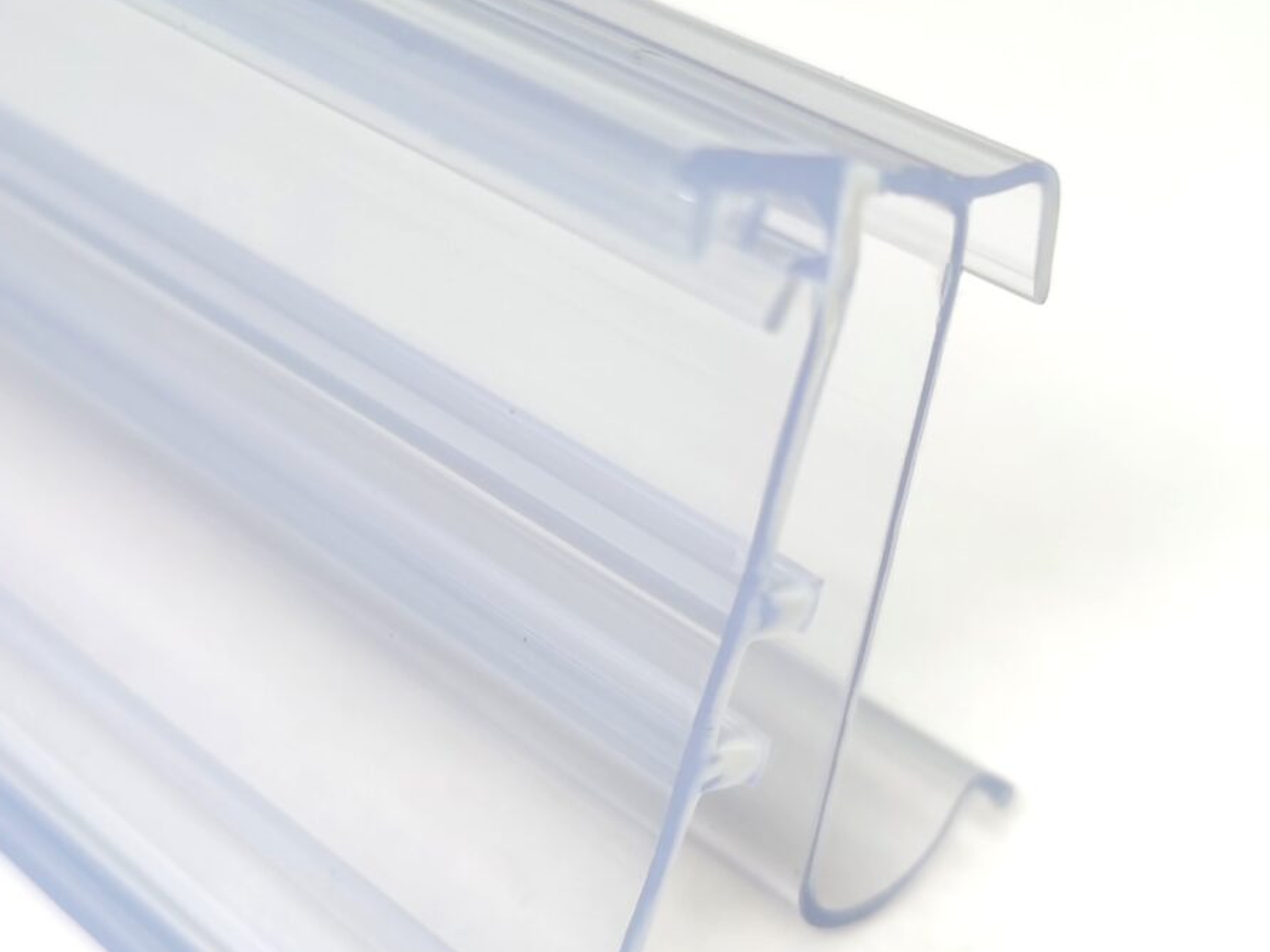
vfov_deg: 23.7
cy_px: 468
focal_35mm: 62
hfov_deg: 31.2
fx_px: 2275
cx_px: 581
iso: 50
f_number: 1.8
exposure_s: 1/117
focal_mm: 5.58
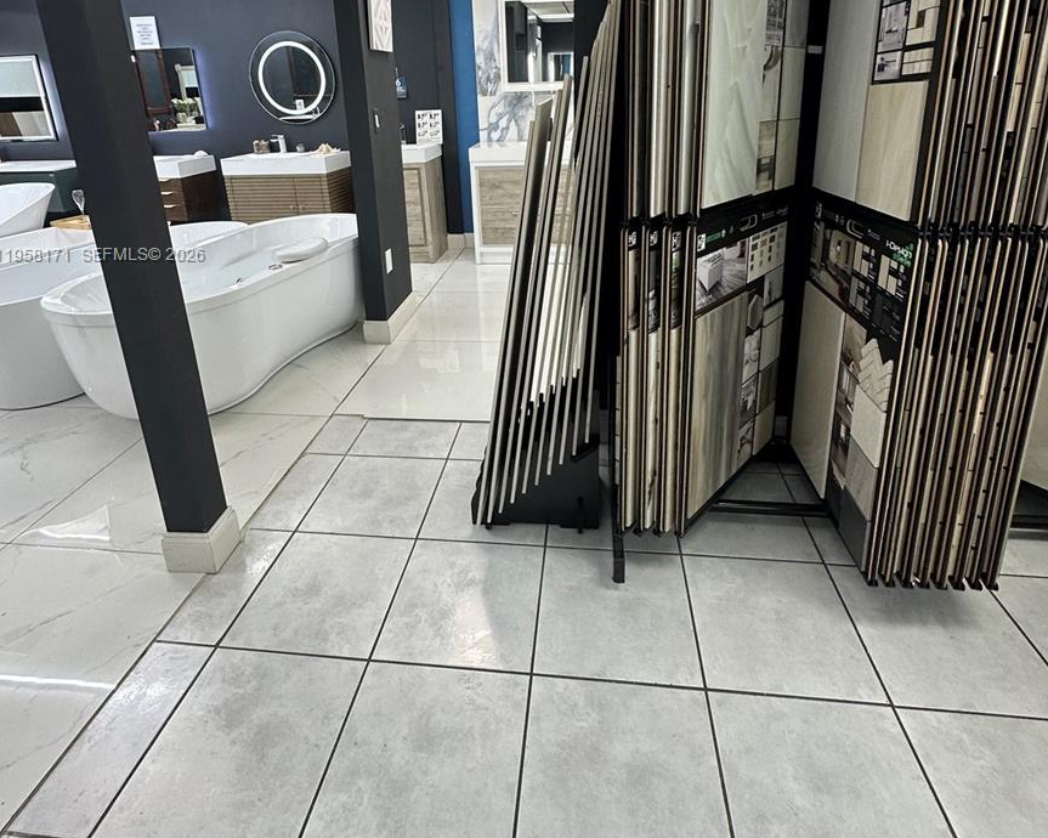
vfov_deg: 68.1
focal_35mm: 19
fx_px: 589
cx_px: 526
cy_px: 256
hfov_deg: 83.3
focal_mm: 2.22
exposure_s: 1/120
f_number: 2.2
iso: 160
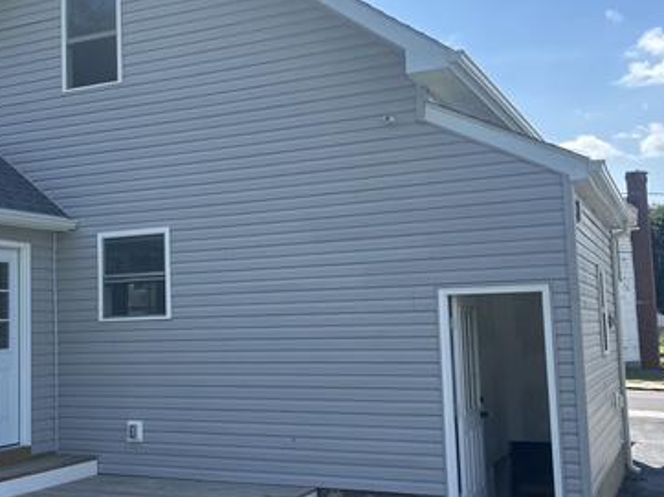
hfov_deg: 40.9
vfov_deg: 31.5
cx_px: 237
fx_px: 882
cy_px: 233
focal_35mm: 46
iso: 50
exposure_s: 1/3968
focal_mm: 5.7
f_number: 1.5
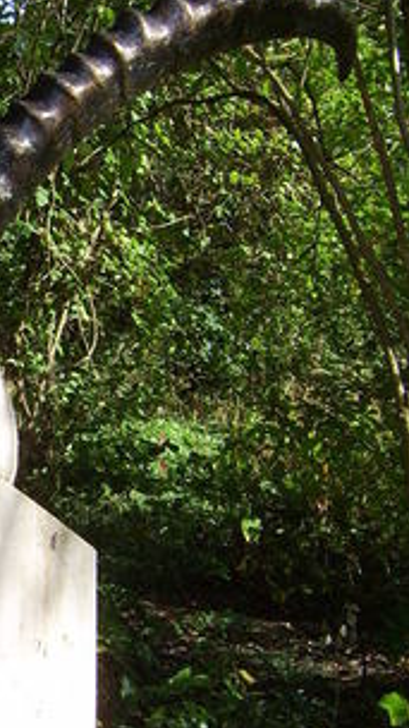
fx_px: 1446
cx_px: -83
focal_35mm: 75
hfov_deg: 15.5
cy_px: 438
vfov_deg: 28.2
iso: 50
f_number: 6.4
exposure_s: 1/125
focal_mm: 7.8
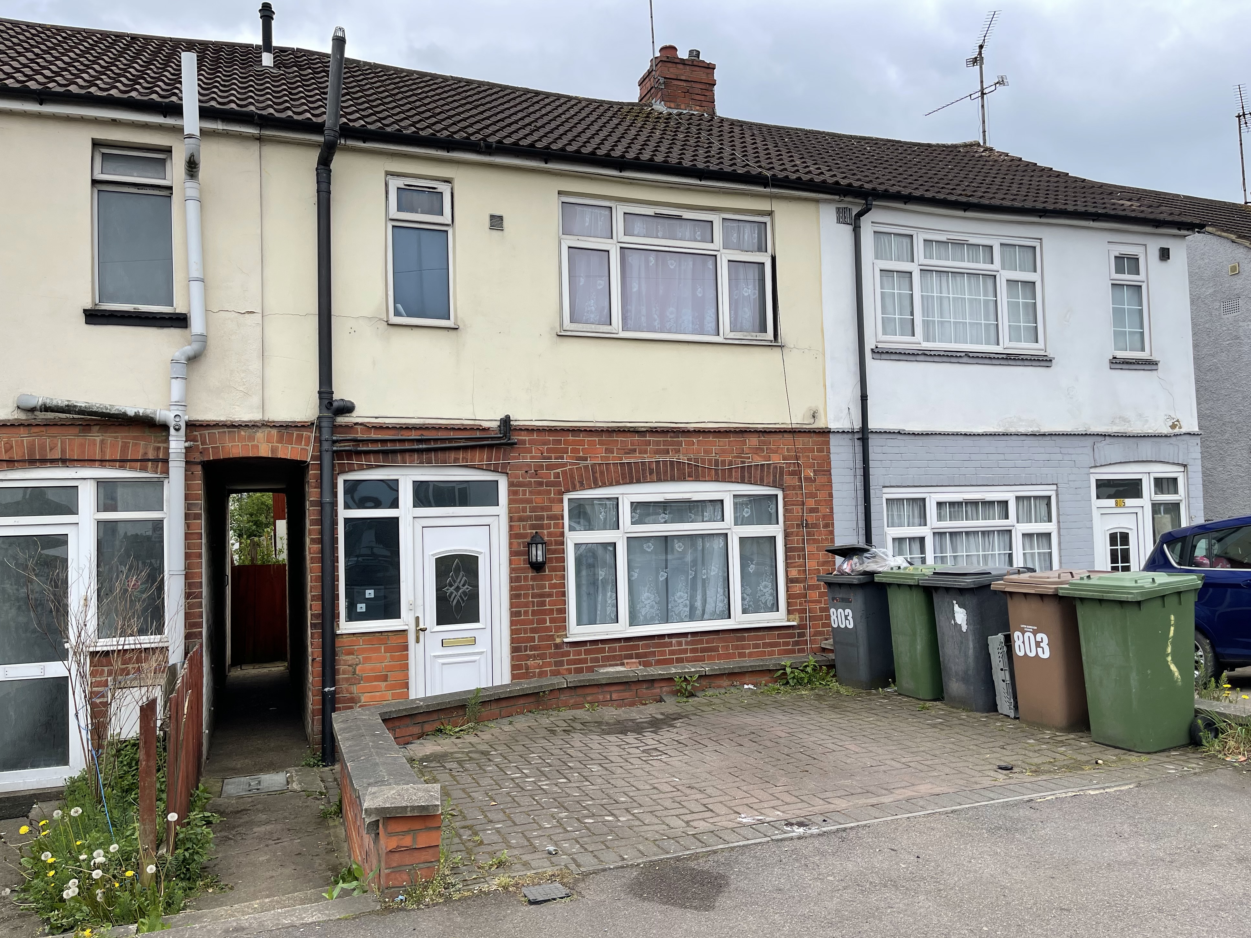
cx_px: 645
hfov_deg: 65.3
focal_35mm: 27
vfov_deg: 51.3
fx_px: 976
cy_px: 484
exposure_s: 1/1339
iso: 32
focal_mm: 5.1
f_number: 1.6
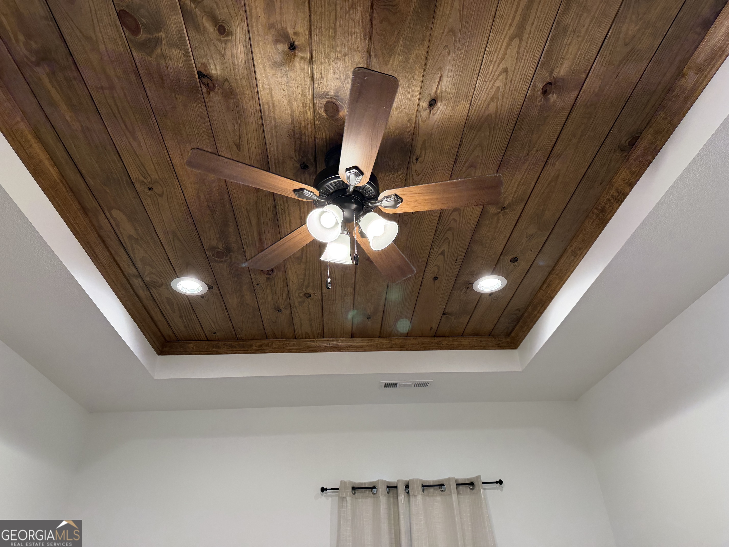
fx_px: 505
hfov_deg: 71.6
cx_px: 364
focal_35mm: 24
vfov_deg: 56.8
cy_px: 274
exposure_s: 1/120
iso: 250
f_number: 1.78
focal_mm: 6.76
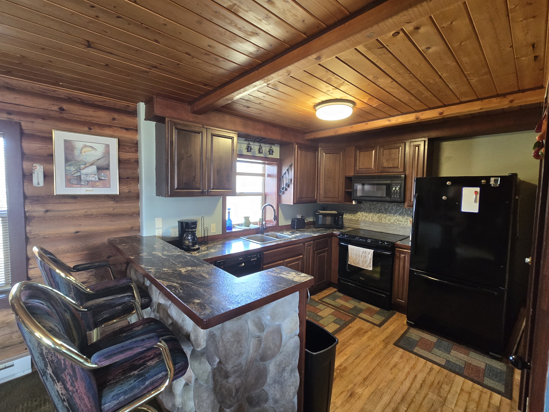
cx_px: 267
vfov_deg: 85.7
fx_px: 222
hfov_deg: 102.0
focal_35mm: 14
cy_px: 204
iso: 500
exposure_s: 1/60
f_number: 2.2
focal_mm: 2.2
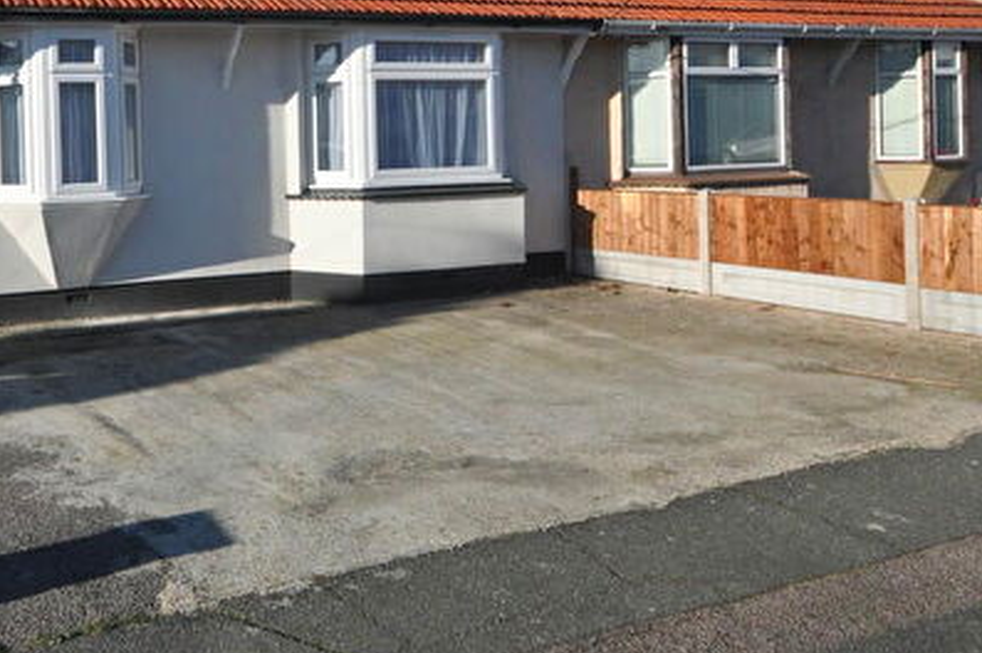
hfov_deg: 48.8
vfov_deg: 35.1
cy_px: 160
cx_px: 188
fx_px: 1008
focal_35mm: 37
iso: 1000
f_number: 16
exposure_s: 1/1000
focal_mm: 14
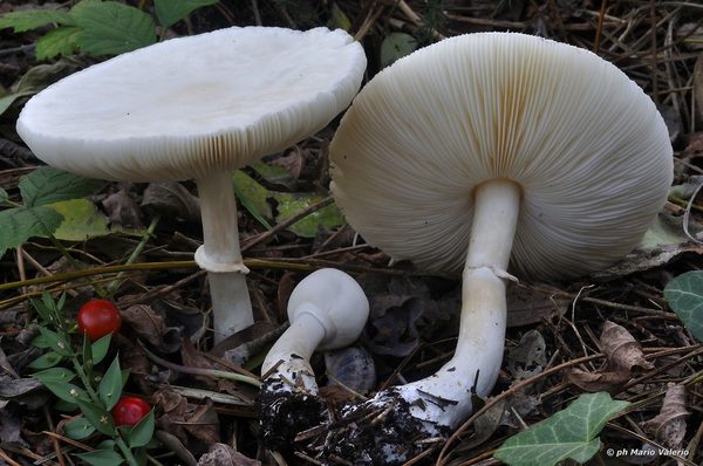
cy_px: 233
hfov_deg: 13.1
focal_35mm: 158
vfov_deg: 8.7
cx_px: 352
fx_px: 3071
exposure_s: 4
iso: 200
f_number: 25
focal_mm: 105
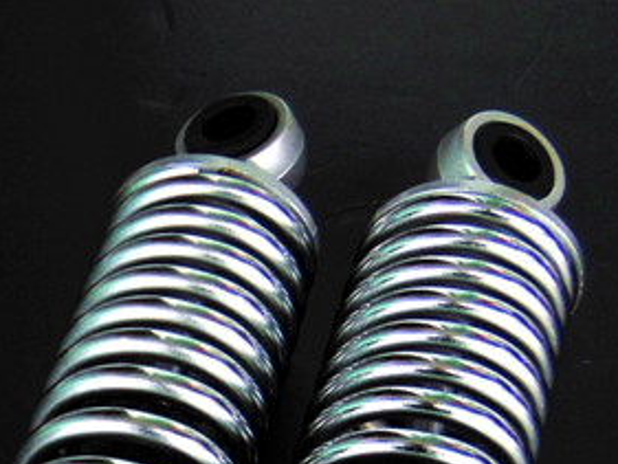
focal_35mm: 97
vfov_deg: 14.7
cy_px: 560
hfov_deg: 19.7
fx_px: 1732
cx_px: 9
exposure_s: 1/30
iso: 80
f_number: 3.3
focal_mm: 6.9
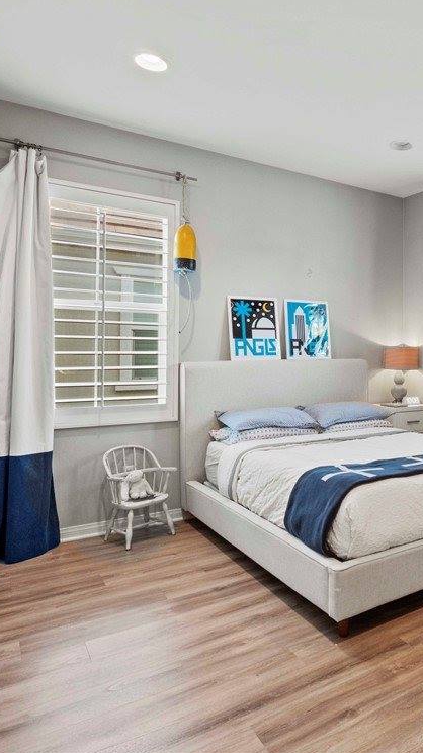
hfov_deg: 42.2
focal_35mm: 24
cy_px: 369
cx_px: 409
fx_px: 479
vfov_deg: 76.3
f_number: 7.1
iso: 320
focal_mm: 8
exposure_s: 1/4
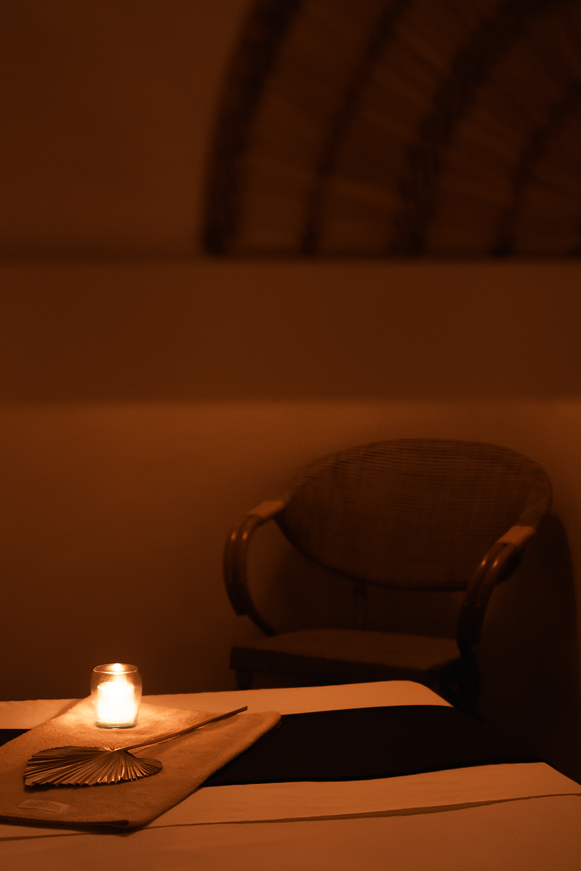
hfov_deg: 12.3
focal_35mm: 111
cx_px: 171
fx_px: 2687
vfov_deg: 18.3
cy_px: 669
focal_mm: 50
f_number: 1.4
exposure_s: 1/100
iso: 640
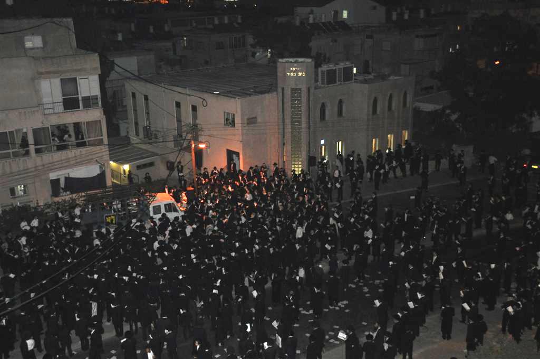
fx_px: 584
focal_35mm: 39
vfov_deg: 34.1
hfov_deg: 49.6
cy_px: 180
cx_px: 270
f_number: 4
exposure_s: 1/60
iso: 800
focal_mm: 26
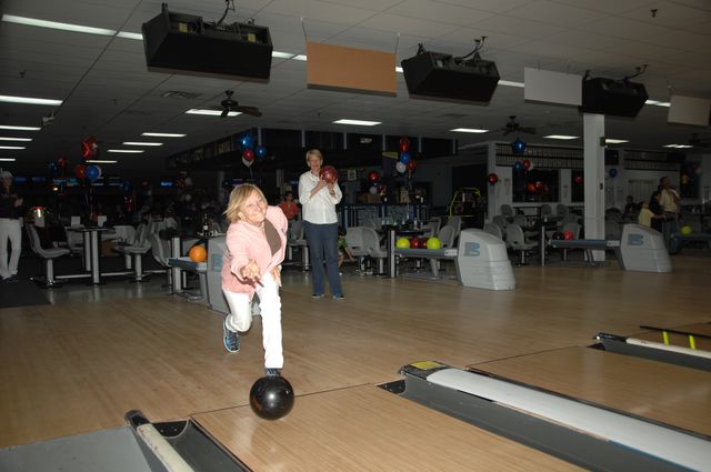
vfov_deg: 39.9
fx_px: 651
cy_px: 236
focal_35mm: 33
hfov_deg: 57.3
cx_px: 356
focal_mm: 22
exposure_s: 1/125
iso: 200
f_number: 3.8
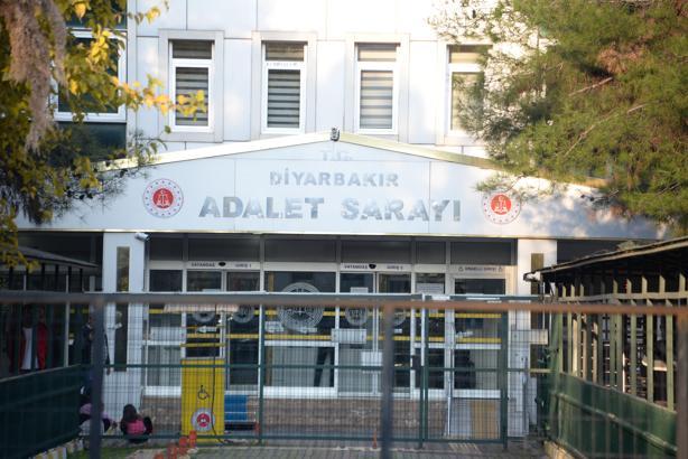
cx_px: 344
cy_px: 230
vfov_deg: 5.5
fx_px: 4780
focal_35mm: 250
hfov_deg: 8.2
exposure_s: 1/125
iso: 200
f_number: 5.6
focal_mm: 250
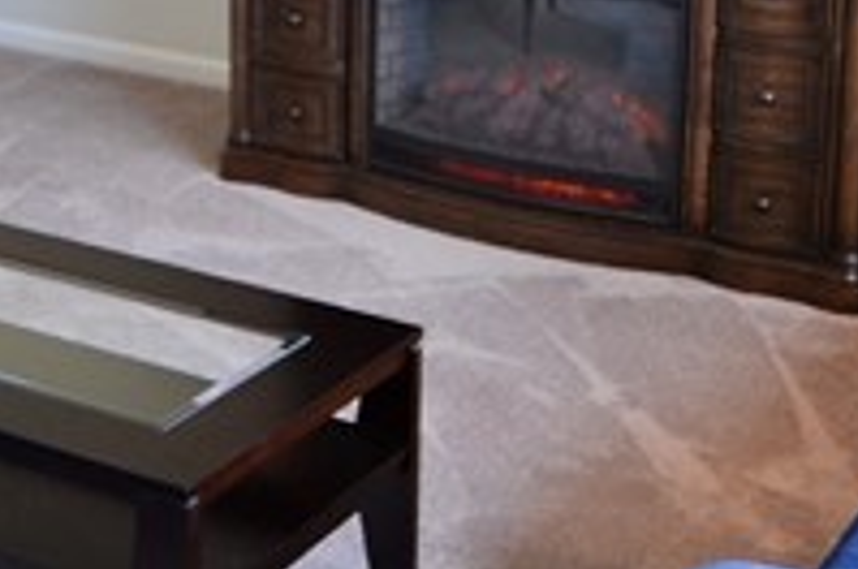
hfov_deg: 24.6
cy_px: -69
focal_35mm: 82
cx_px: 263
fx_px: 1951
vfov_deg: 16.1
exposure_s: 1/15
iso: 200
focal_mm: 10
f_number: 3.5
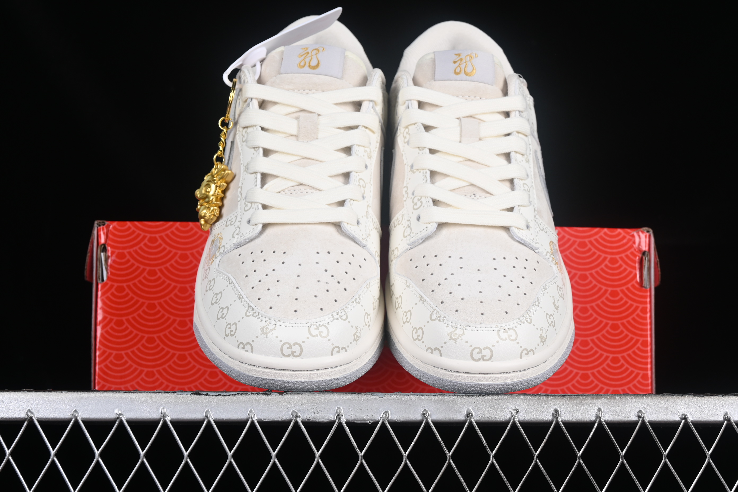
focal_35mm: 75
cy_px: 246
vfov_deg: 18.2
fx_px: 1537
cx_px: 369
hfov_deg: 27.0
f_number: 8
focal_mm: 50
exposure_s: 1/80
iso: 160
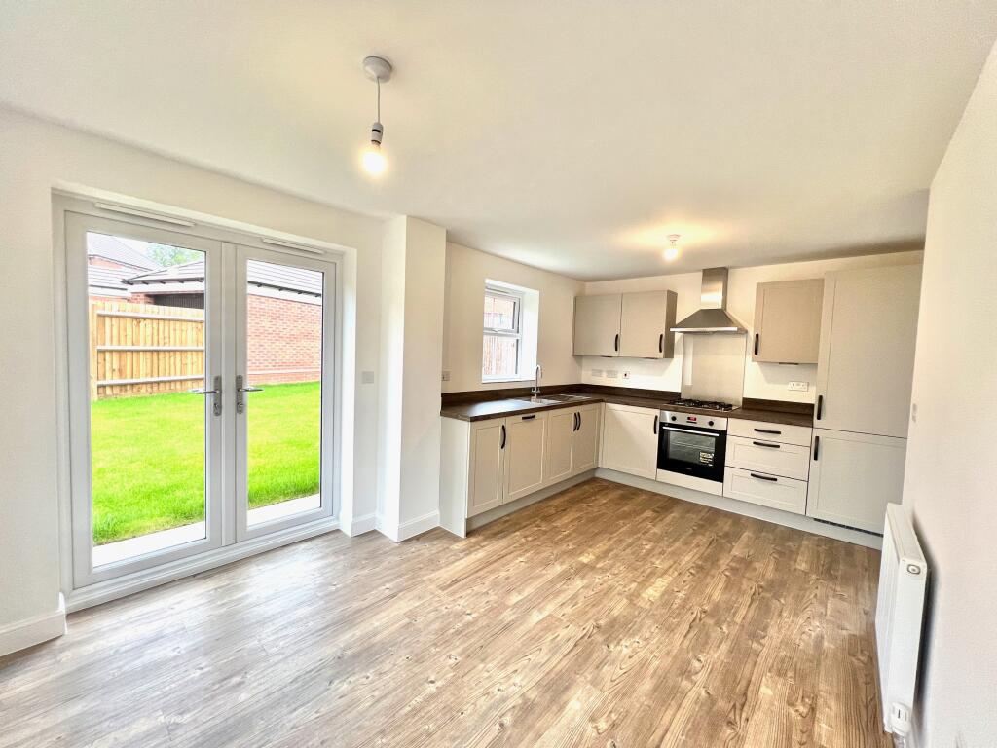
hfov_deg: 106.2
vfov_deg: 89.9
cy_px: 374
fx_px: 374
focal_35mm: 13
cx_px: 498
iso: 125
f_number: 1.8
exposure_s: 1/100
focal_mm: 1.57
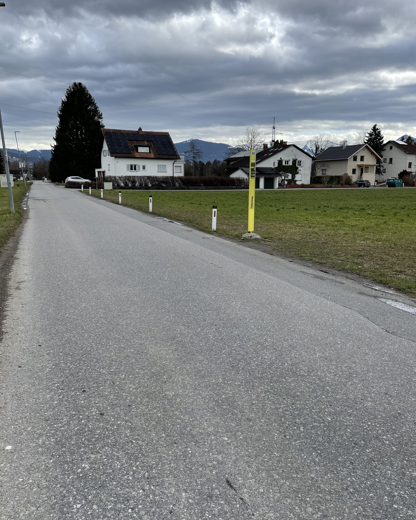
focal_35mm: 27
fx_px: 416
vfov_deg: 64.1
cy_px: 269
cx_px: 213
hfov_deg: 53.2
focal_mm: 5.1
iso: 32
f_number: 1.6
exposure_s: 1/1689
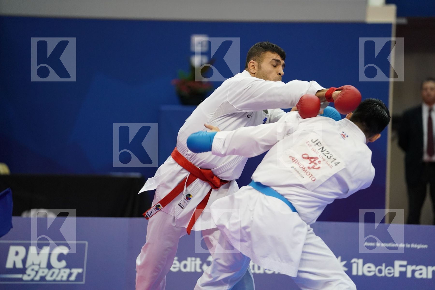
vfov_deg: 7.0
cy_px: 145
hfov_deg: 10.5
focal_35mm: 195
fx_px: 2356
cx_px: 218
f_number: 2.8
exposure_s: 1/1000
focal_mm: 195
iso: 3200
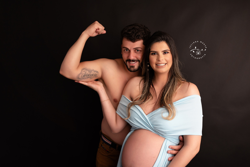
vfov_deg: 37.9
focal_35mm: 35
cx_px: 125
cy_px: 84
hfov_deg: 54.4
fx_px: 243
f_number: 3.2
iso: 250
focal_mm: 35
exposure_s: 1/100
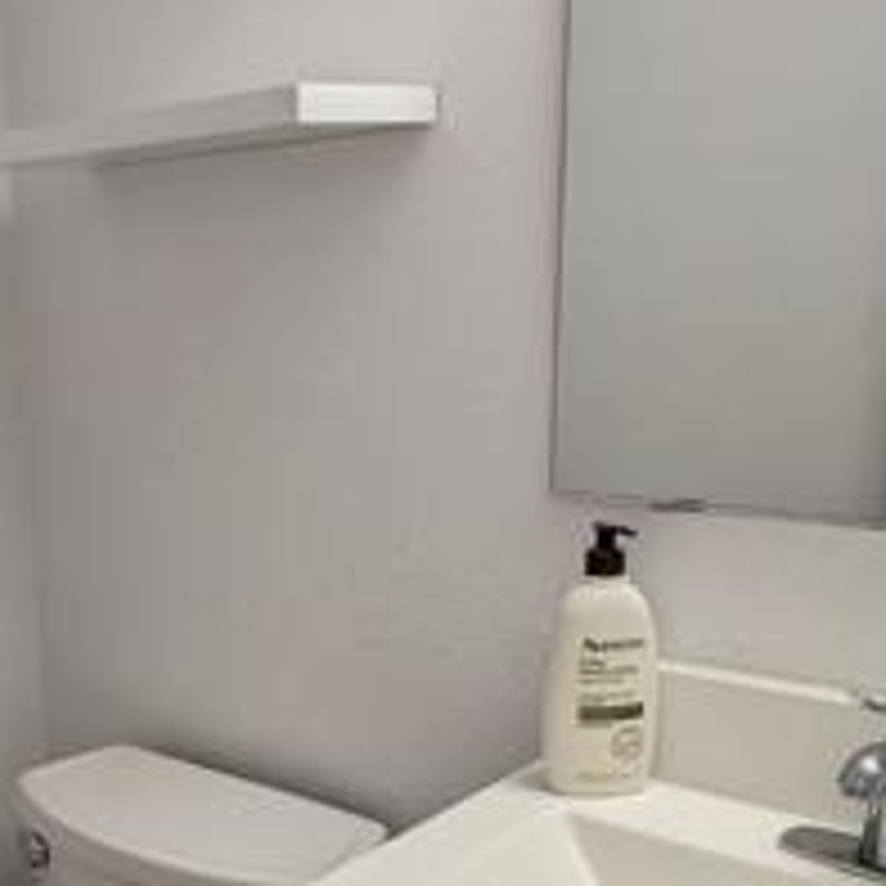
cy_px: 603
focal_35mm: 46
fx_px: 1332
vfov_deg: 36.4
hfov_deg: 34.0
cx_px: 31
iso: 100
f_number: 2.2
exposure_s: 1/120
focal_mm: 2.35
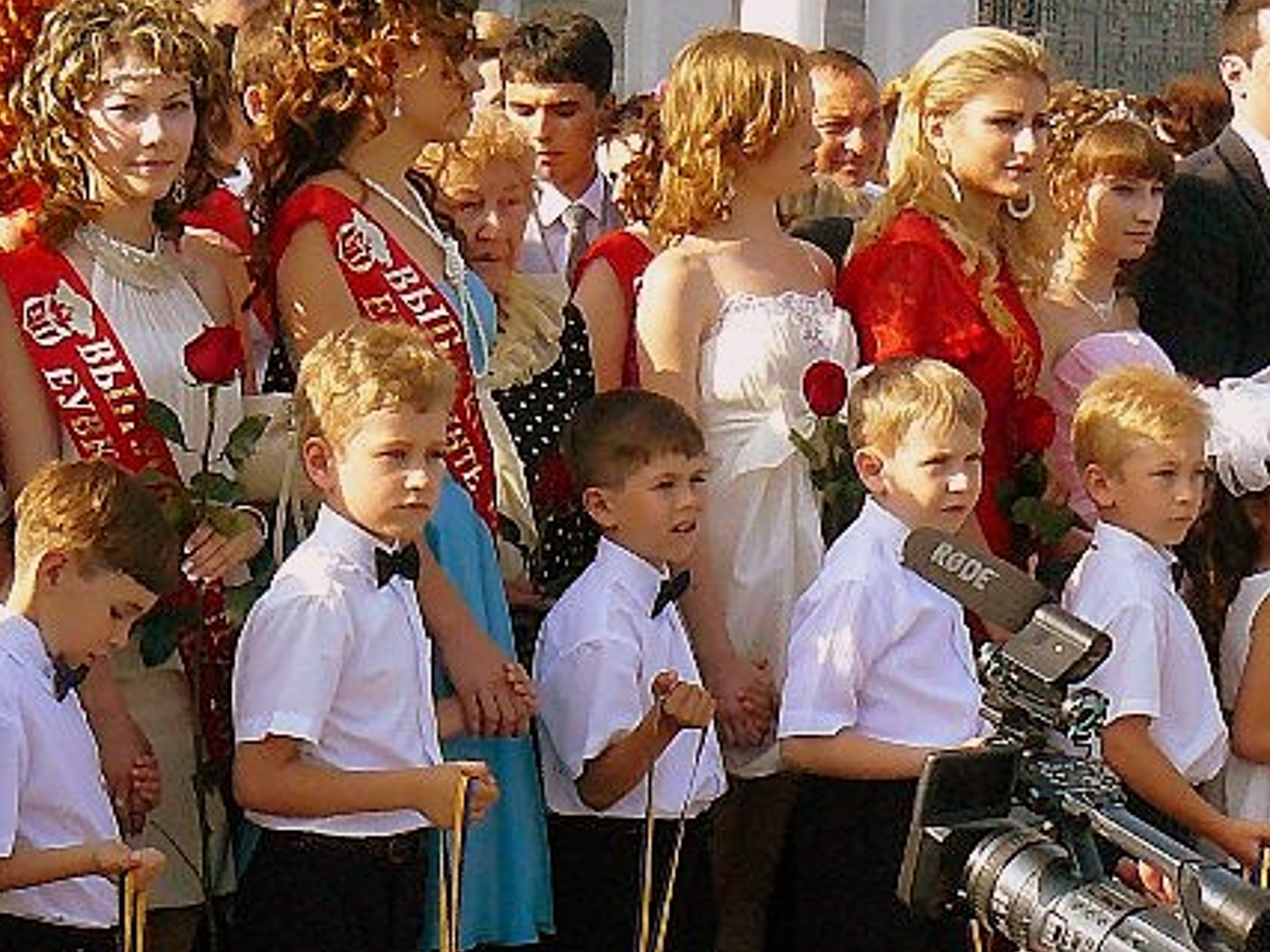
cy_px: 425
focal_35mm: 54
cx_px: 369
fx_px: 1981
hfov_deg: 35.0
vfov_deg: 27.0
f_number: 5.6
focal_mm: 6
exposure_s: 1/320
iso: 200
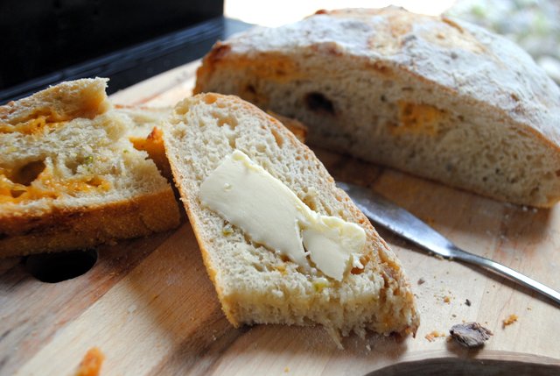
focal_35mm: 36
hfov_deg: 53.1
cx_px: 280
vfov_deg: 37.0
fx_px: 561
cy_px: 188
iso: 200
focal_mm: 24
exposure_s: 1/80
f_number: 5
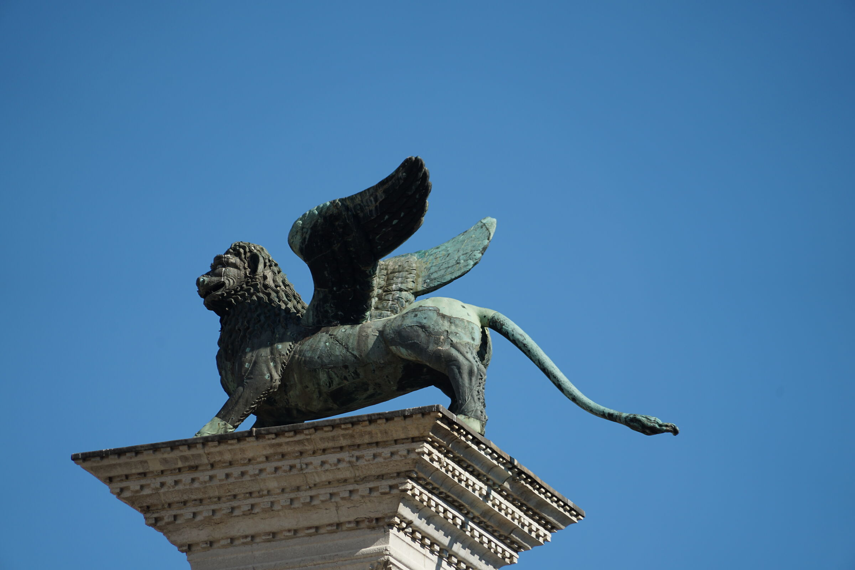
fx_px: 5700
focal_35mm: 240
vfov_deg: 5.7
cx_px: 428
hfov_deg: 8.6
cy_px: 285
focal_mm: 240
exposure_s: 1/250
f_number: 6.3
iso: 100
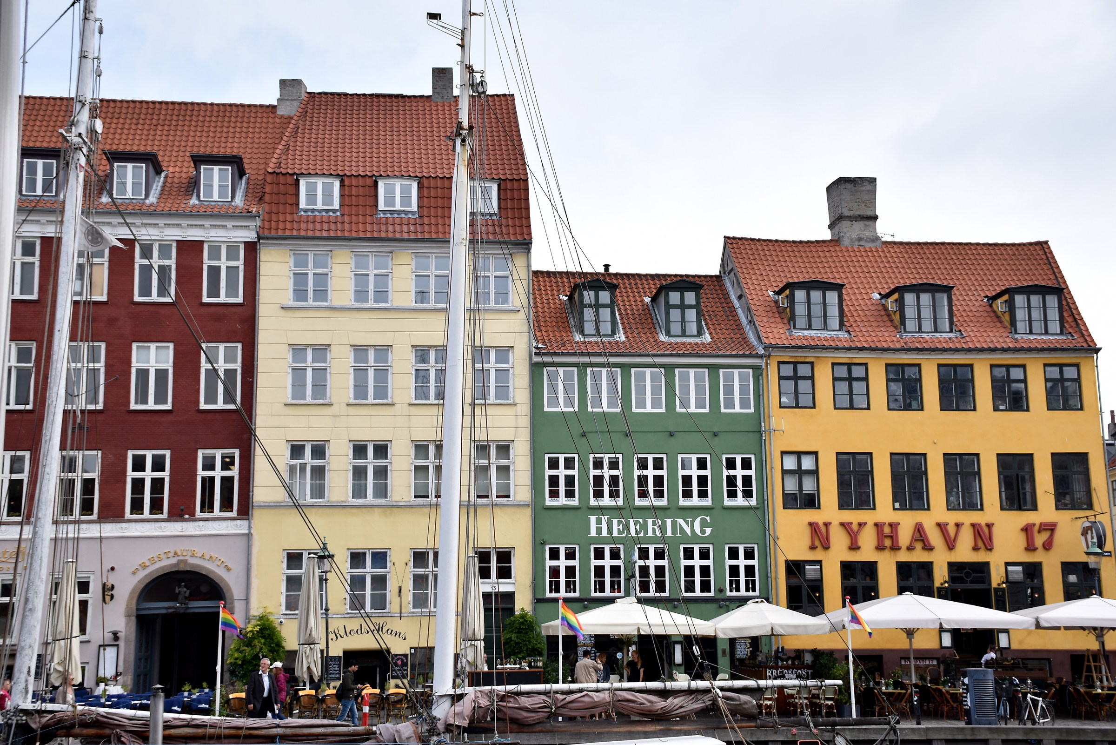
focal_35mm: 48
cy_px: 372
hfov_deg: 41.1
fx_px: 1488
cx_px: 558
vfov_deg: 28.1
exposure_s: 1/400
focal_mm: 32
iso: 100
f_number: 4
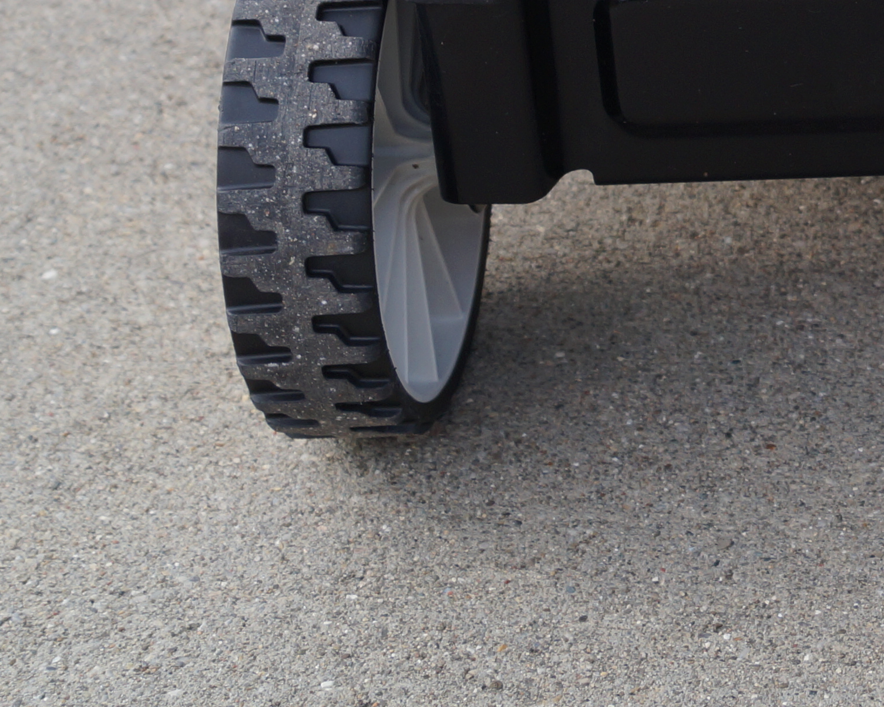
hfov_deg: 17.4
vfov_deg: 14.1
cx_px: 1220
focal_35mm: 102
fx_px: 2669
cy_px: -352
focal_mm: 20
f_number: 4.5
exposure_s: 1/200
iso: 100
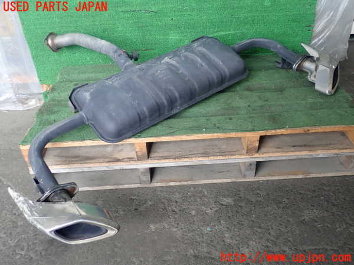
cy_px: 132
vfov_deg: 44.2
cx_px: 177
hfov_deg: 56.8
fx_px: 327
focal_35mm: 32
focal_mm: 5.87
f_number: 2.4
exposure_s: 1/60
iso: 200
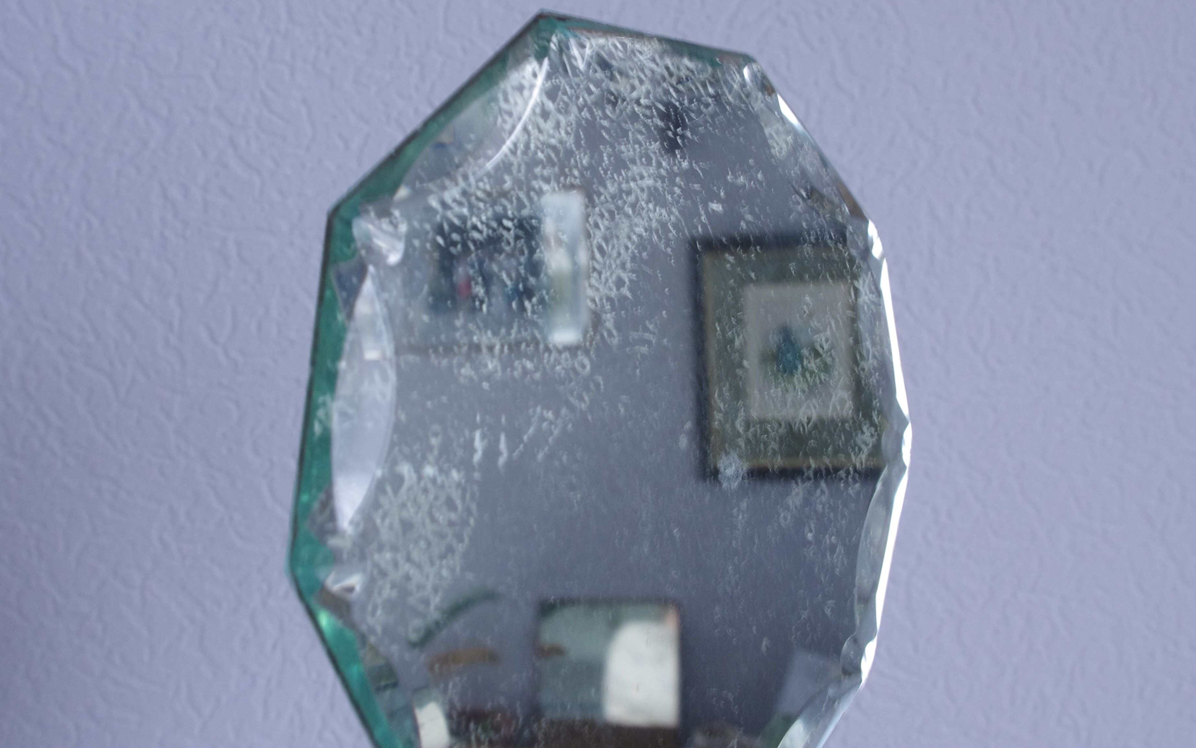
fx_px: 1141
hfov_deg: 55.3
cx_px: 599
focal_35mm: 35
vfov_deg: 36.3
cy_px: 366
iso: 800
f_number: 8
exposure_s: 1/8
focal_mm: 23.13
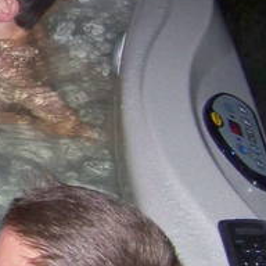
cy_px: 134
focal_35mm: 131
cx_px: -126
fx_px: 1139
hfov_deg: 12.7
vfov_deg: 13.3
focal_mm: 5.85
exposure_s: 1/30
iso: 200
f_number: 2.8
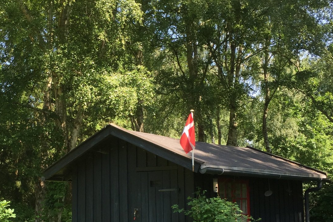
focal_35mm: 57
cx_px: 106
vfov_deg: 23.4
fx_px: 527
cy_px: 174
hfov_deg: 34.7
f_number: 2.2
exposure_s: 1/425
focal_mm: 4.15
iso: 32
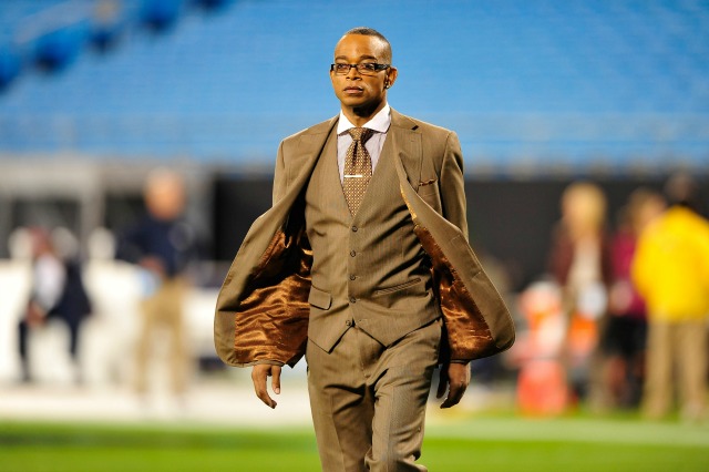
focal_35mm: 400
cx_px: 354
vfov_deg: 3.4
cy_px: 236
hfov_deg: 5.2
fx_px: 7873
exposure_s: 1/640
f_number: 3.2
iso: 2000
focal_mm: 400
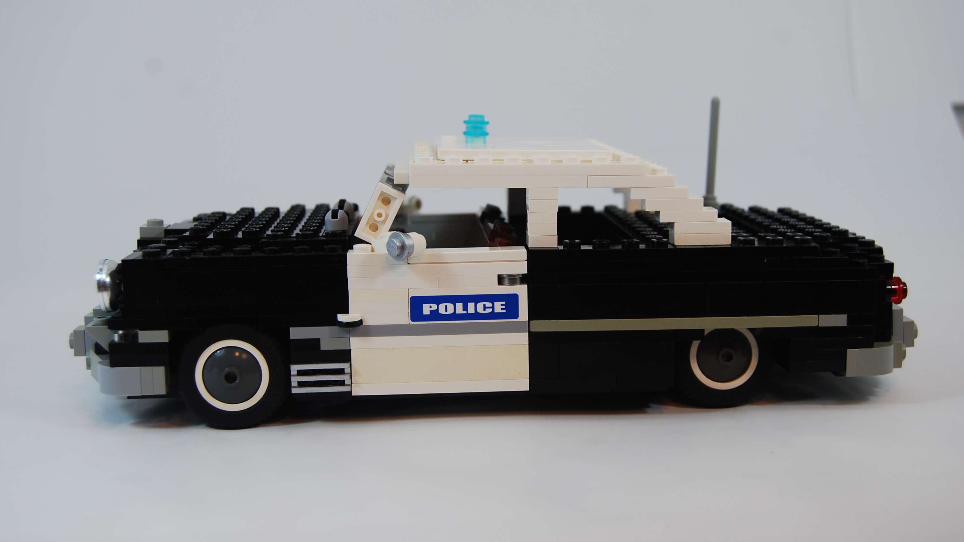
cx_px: 486
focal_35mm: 51
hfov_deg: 40.6
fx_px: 1304
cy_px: 241
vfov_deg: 23.5
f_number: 5.6
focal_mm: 32
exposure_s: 1/125
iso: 180
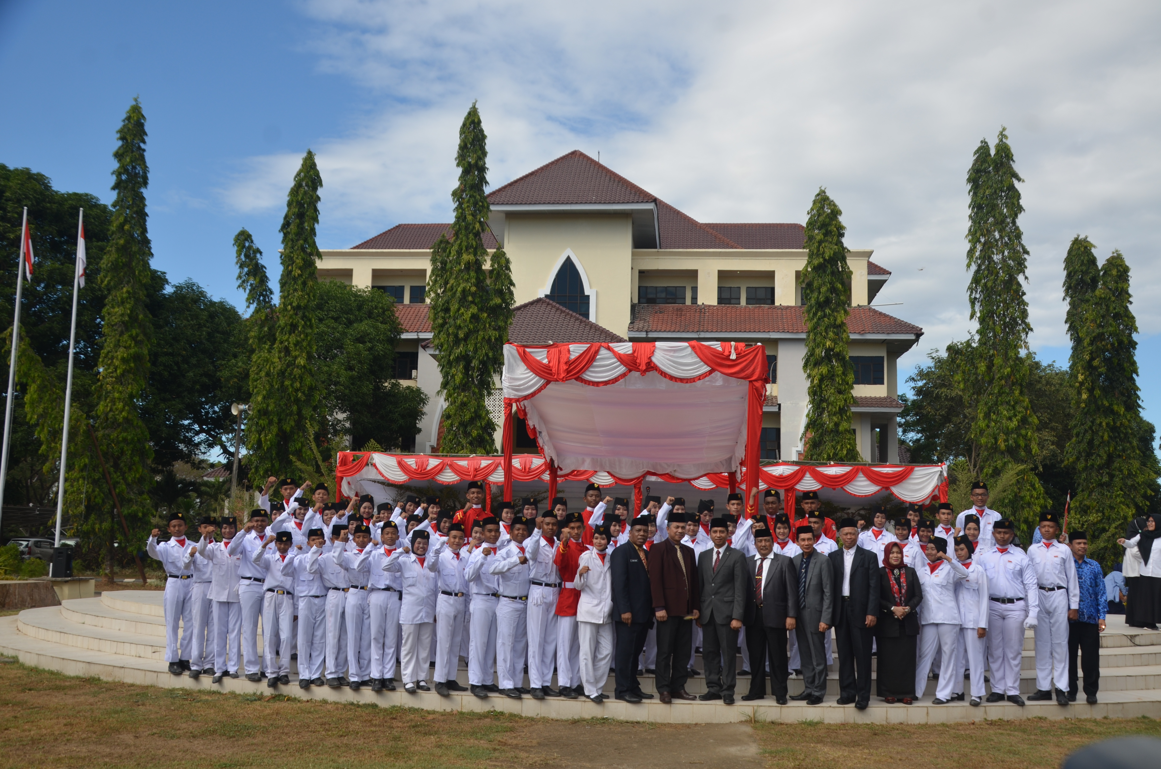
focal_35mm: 33
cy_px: 384
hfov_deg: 57.3
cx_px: 580
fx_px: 1062
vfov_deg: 39.8
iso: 100
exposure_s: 1/250
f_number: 7.1
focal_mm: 22
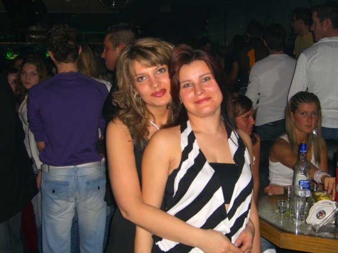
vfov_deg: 31.5
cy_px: 126
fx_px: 449
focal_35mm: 46
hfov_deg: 41.2
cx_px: 169
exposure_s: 1/60
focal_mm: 9.5
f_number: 3.1
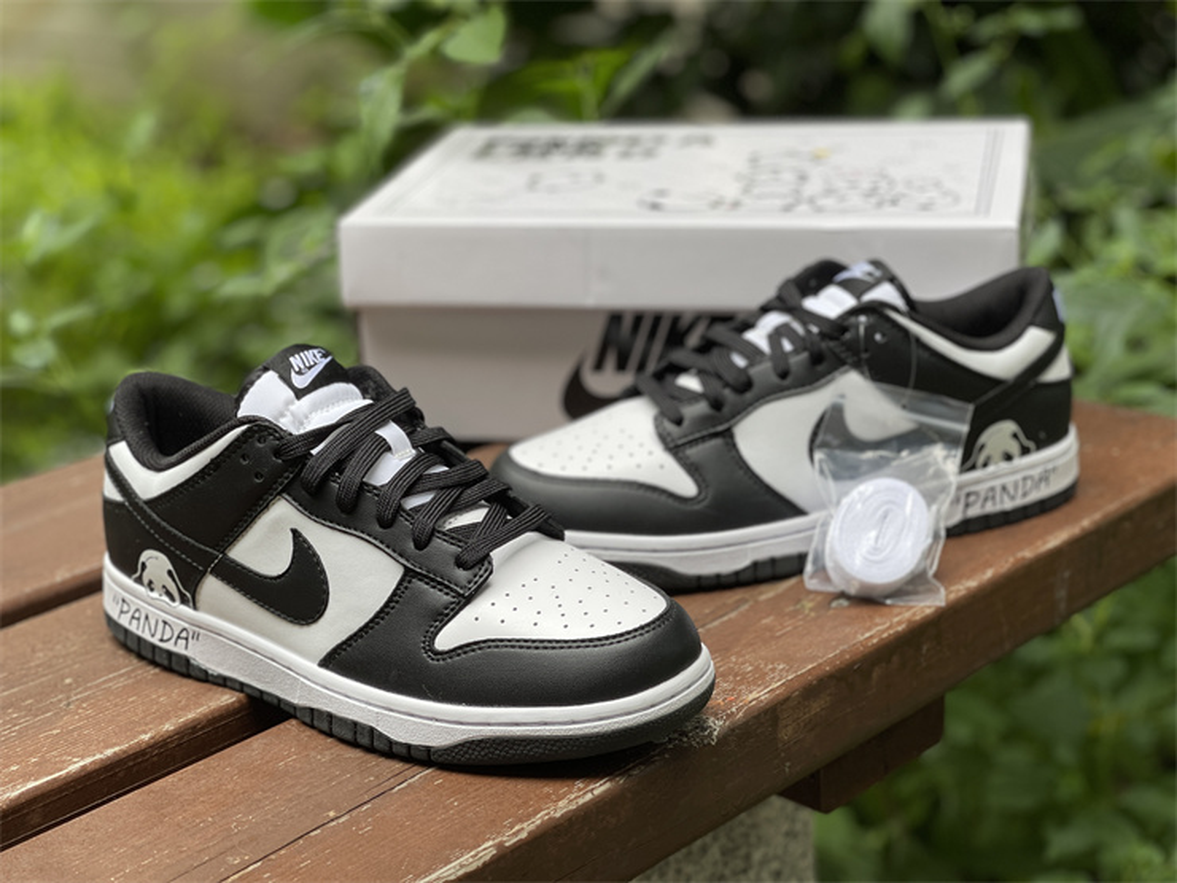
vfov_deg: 22.9
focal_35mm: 64
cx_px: 588
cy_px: 442
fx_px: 2176
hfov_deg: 30.3
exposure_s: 1/121
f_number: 2.2
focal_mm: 7.5
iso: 25
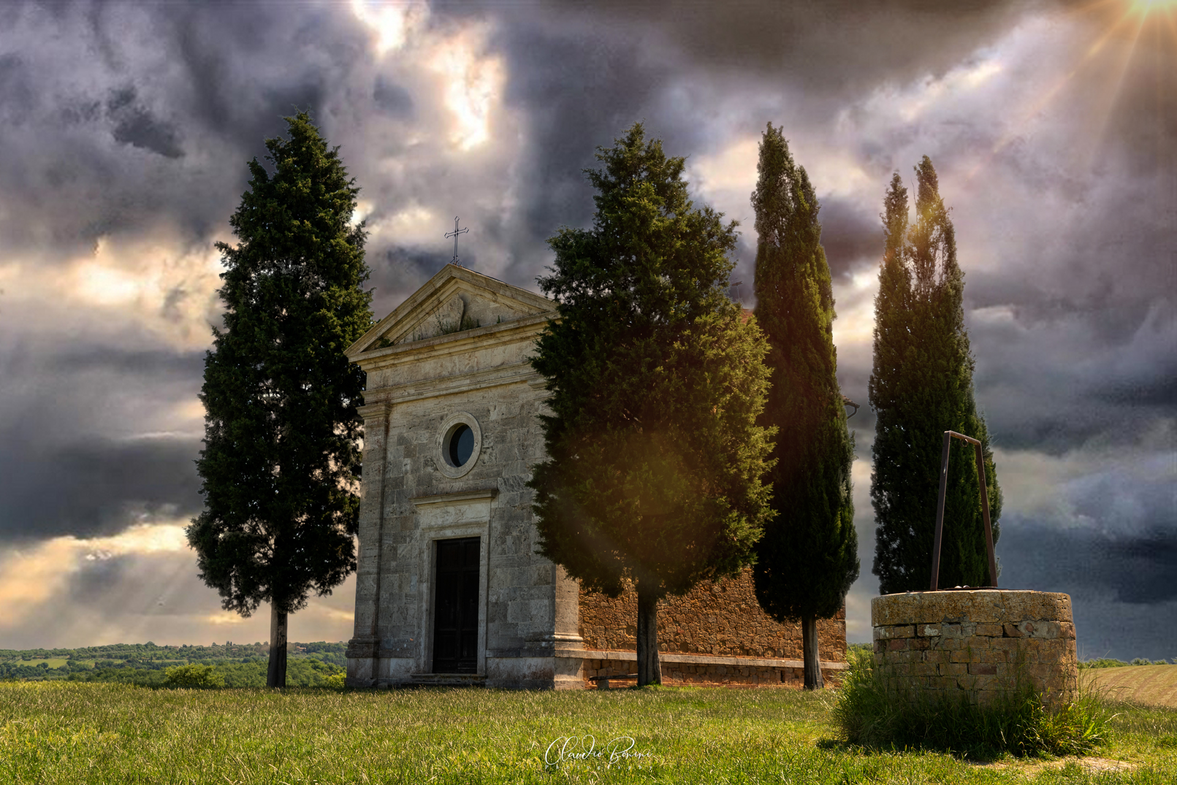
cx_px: 588
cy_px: 392
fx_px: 1144
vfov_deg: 37.9
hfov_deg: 54.4
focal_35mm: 35
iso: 100
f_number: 10
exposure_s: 1/125
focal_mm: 35
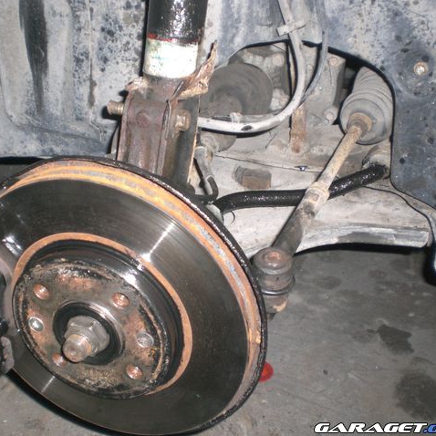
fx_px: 641
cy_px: 218
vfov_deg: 37.6
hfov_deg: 37.4
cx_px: 179
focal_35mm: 45
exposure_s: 1/60
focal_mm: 6.3
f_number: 3.1
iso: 200
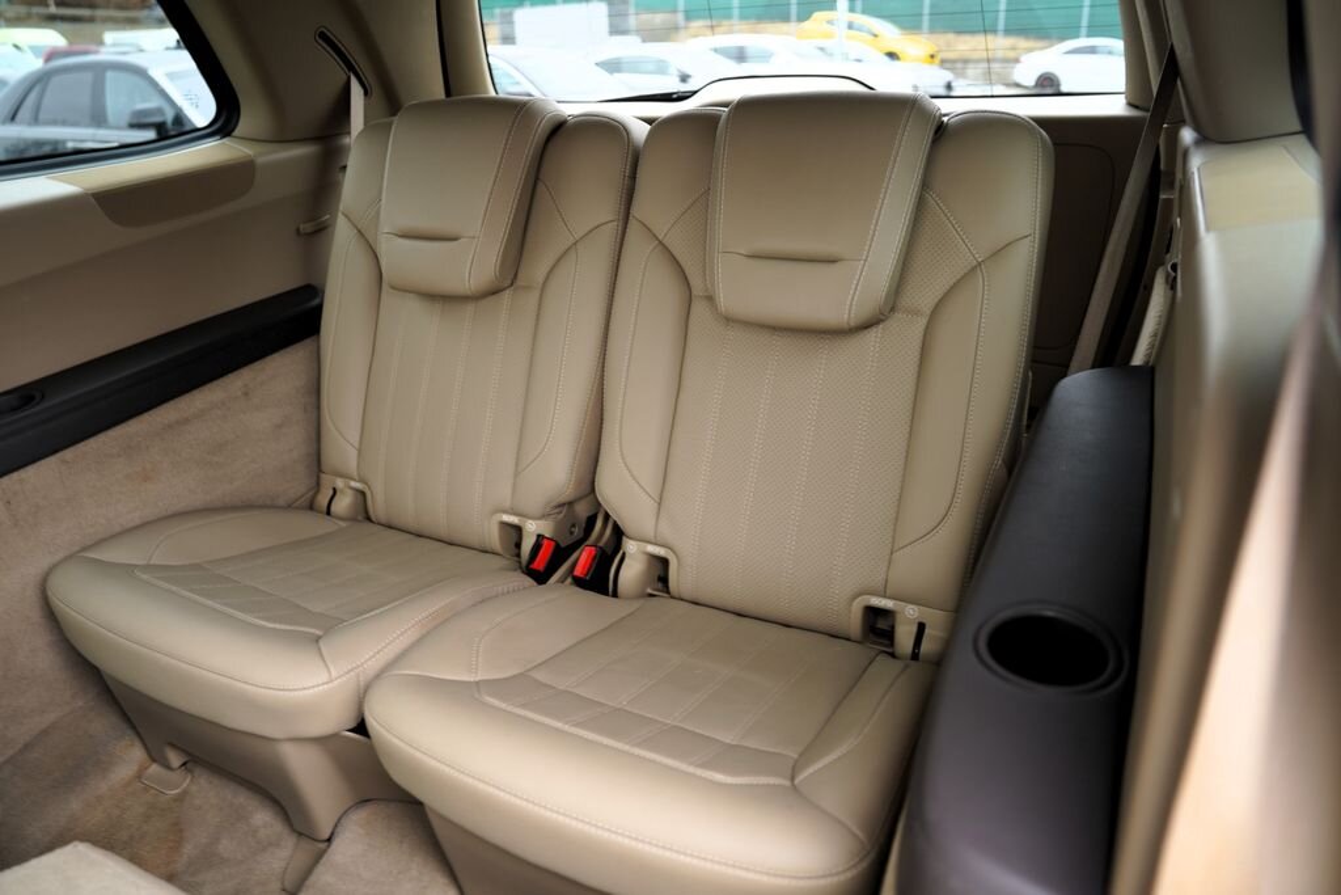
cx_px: 670
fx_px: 894
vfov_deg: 53.1
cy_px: 448
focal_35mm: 24
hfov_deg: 73.7
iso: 160
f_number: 2.8
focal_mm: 24
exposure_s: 1/30
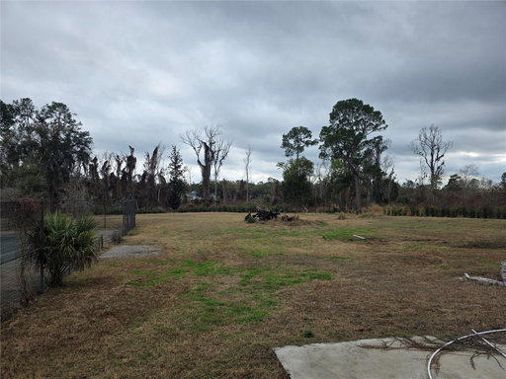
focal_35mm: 23
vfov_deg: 58.9
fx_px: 336
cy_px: 190
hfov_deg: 73.9
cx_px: 253
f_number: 1.7
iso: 80
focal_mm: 6.3
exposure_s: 1/2586
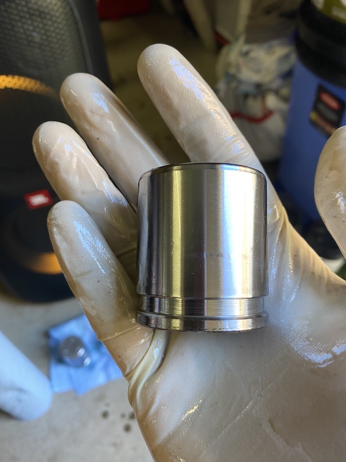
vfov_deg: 67.3
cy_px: 231
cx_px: 173
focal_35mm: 26
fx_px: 347
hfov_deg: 53.1
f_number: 1.8
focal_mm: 4.25
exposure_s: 1/50
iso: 100
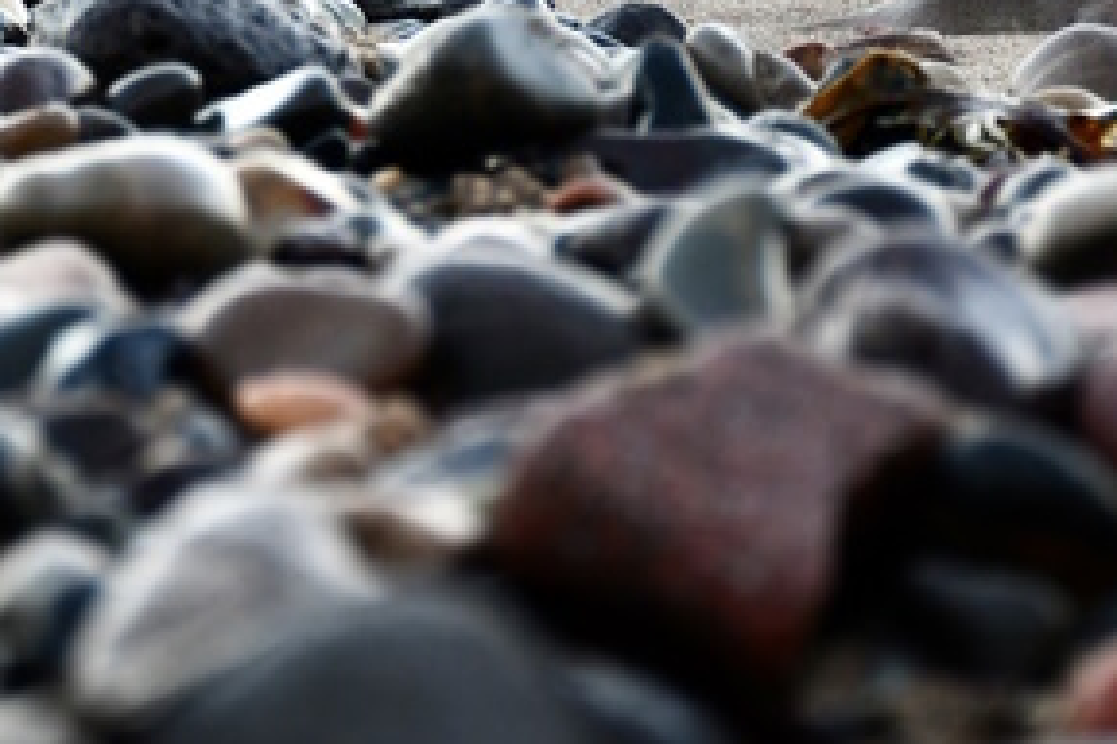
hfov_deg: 9.1
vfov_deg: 6.1
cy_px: -43
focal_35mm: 225
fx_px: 6981
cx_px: 477
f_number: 5
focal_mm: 62
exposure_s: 1/200
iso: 800
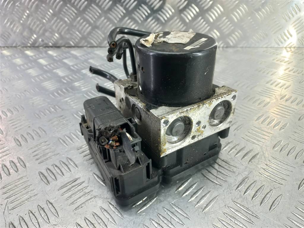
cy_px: 114
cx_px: 152
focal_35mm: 25
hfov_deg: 69.4
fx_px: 220
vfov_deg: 54.9
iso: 125
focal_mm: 4.6
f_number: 1.8
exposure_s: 1/50
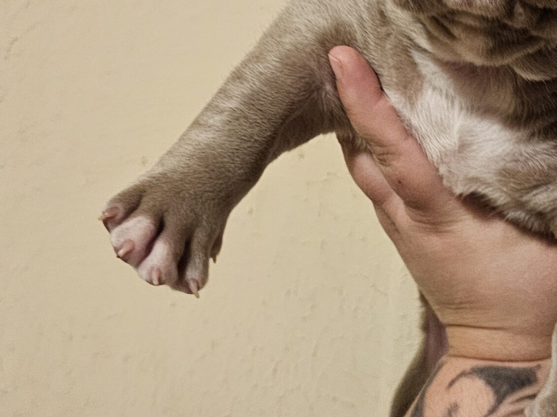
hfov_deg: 35.5
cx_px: 453
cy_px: 234
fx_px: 836
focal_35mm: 52
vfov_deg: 28.0
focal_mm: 6.3
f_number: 1.7
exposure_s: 1/40
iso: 500
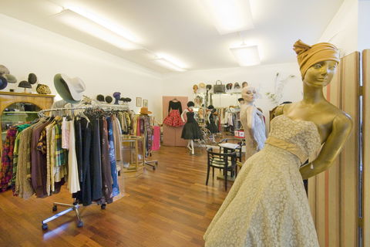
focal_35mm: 15
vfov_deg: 77.3
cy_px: 124
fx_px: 154
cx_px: 185
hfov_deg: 100.4
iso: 1000
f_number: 9
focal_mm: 10
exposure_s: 1/30
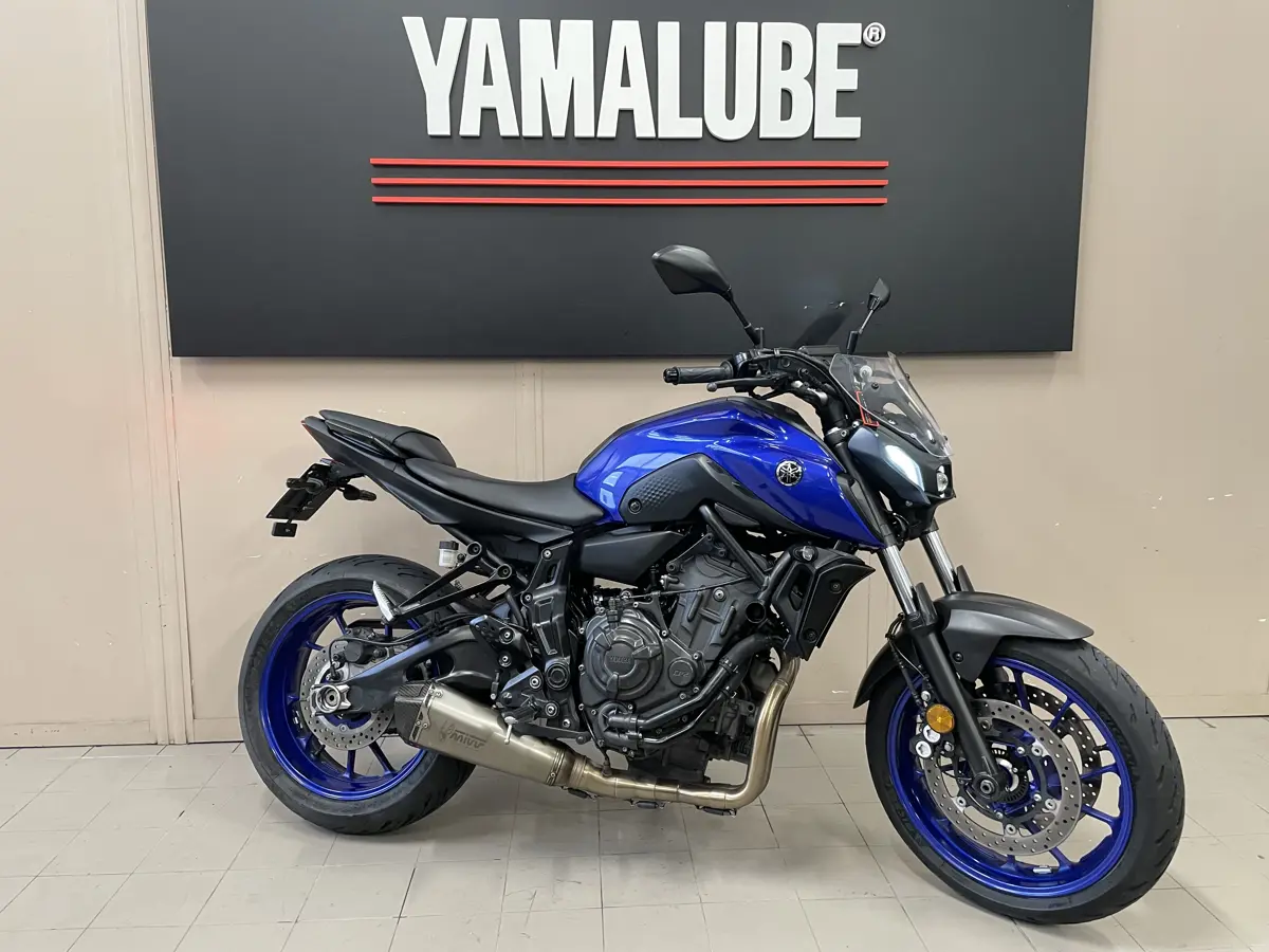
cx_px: 634
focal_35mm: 26
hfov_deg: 67.3
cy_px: 476
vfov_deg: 53.1
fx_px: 953
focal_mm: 4.2
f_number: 1.6
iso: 200
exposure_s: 1/50
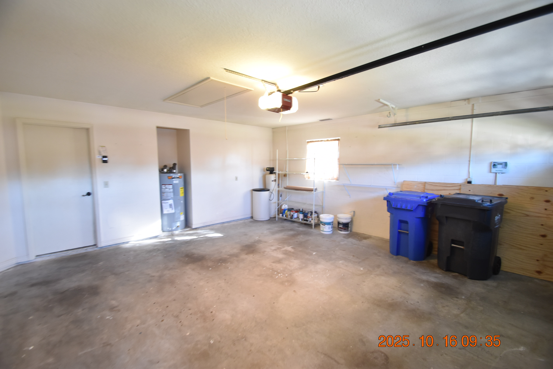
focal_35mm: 15
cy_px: 184
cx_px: 276
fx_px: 230
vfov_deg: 77.3
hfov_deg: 100.4
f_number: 3.5
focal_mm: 10
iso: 800
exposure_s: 1/20
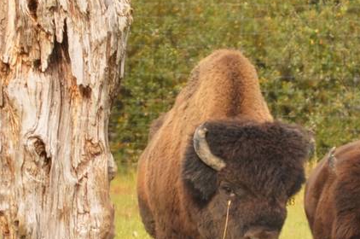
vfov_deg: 1.2
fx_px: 11072
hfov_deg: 1.9
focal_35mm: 1109
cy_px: -7
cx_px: 22
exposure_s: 1/125
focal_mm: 195
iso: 200
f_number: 8
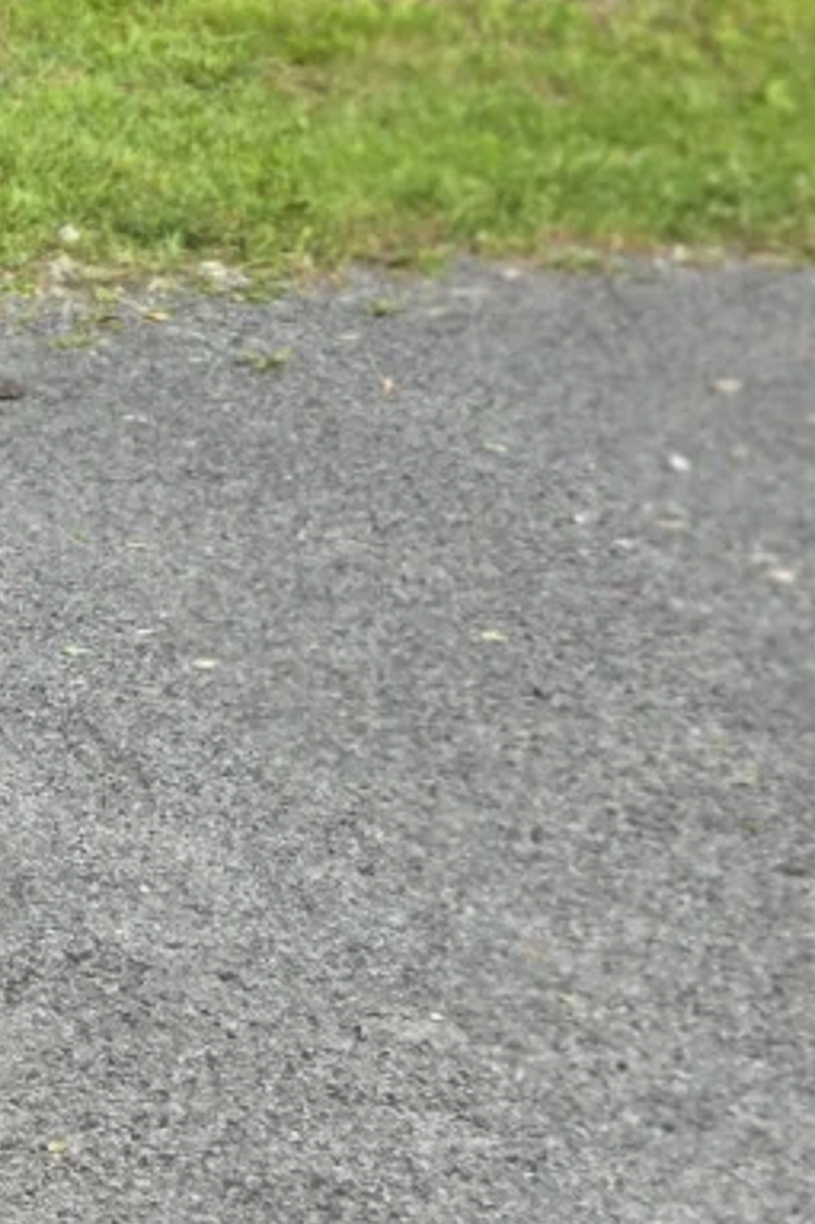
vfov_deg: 17.1
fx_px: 4078
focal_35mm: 120
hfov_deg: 9.0
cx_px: -1691
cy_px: 476
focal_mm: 6.3
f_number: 1.7
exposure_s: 1/2500
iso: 80
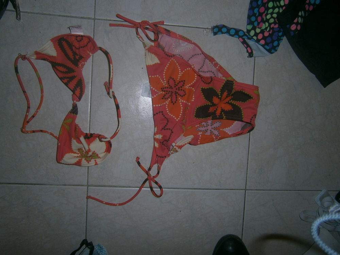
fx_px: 255
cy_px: 128
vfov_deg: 53.1
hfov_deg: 67.3
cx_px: 170
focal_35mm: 26
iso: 80
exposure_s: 1/30
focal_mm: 4.7
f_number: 2.8
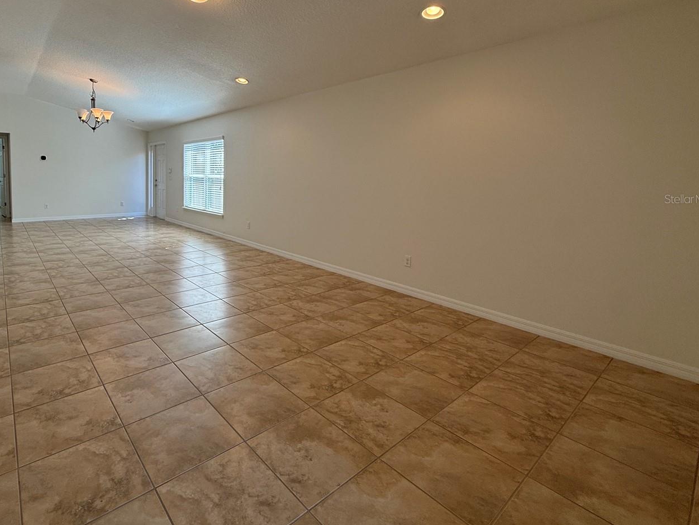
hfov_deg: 86.3
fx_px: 363
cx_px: 268
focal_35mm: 18
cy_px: 199
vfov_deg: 70.5
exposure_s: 1/120
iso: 64
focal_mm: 2.22
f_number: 2.2
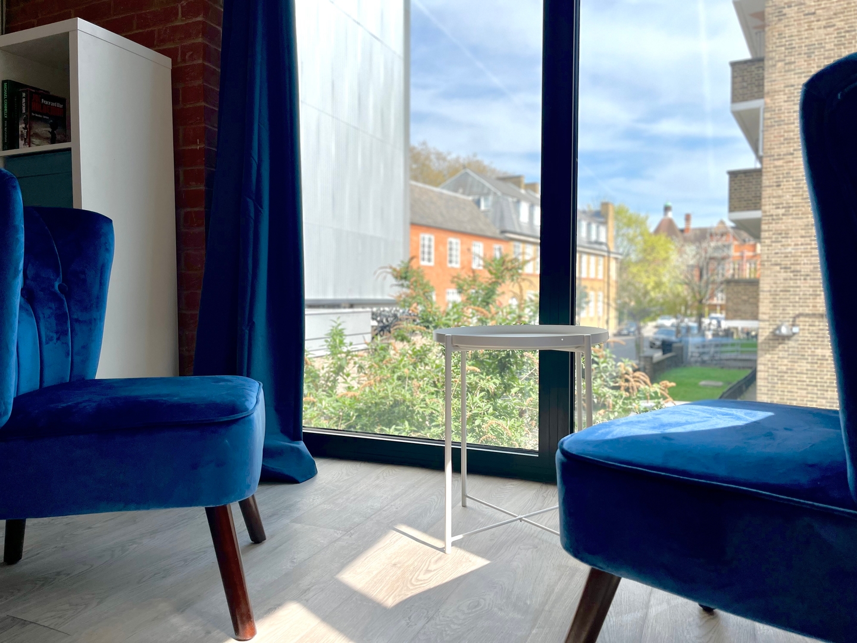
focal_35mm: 26
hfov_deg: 67.3
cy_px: 322
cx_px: 428
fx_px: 644
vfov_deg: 53.1
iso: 50
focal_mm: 5.1
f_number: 1.6
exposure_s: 1/2101
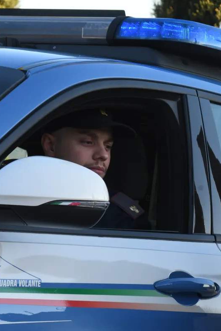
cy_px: 166
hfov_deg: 5.8
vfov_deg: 8.7
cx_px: 218
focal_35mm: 237
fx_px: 2182
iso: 400
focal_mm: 105
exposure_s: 1/125
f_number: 10
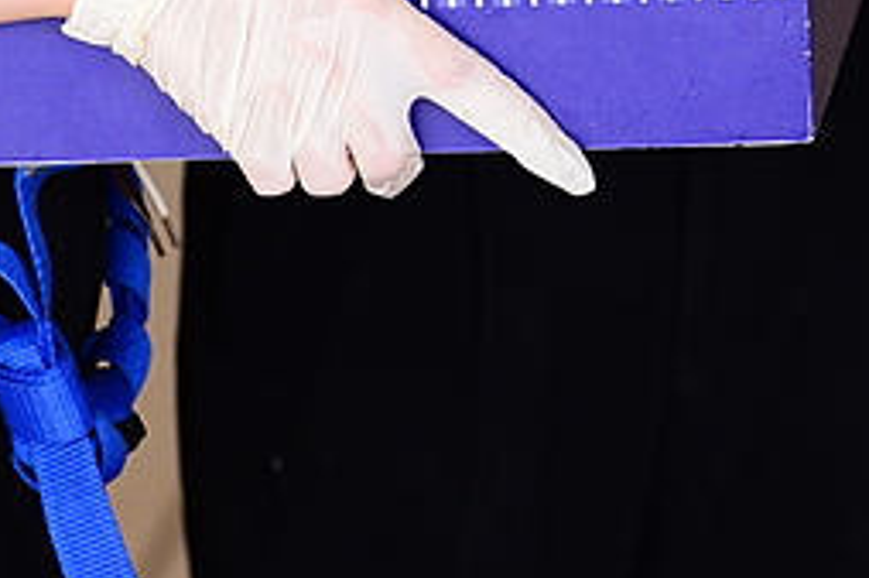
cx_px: 970
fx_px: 7985
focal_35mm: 331
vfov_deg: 4.1
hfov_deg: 6.2
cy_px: -675
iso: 1000
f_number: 2.8
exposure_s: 1/1000
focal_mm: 70
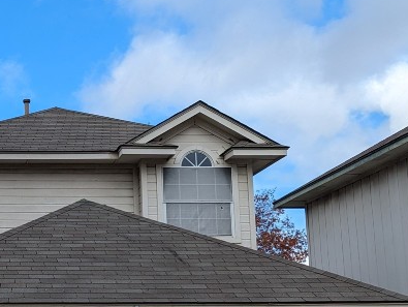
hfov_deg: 29.0
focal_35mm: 62
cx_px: -10
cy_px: 249
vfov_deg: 23.3
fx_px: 731
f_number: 1.85
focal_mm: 6.81
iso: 48
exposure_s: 1/1825
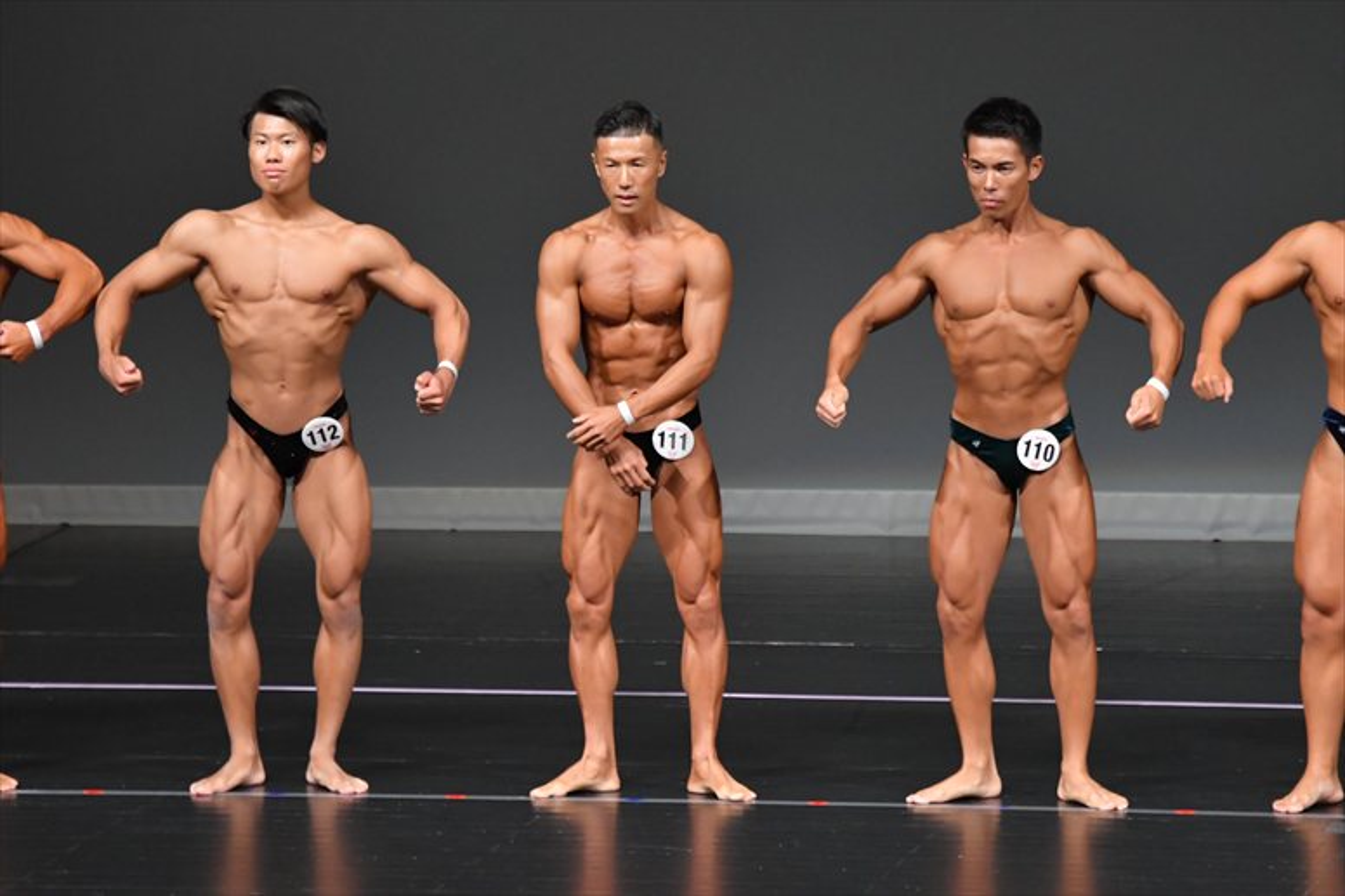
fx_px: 11763
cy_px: 448
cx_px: 672
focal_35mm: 315
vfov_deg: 4.4
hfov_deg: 6.5
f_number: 5.6
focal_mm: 210
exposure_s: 1/400
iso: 4000
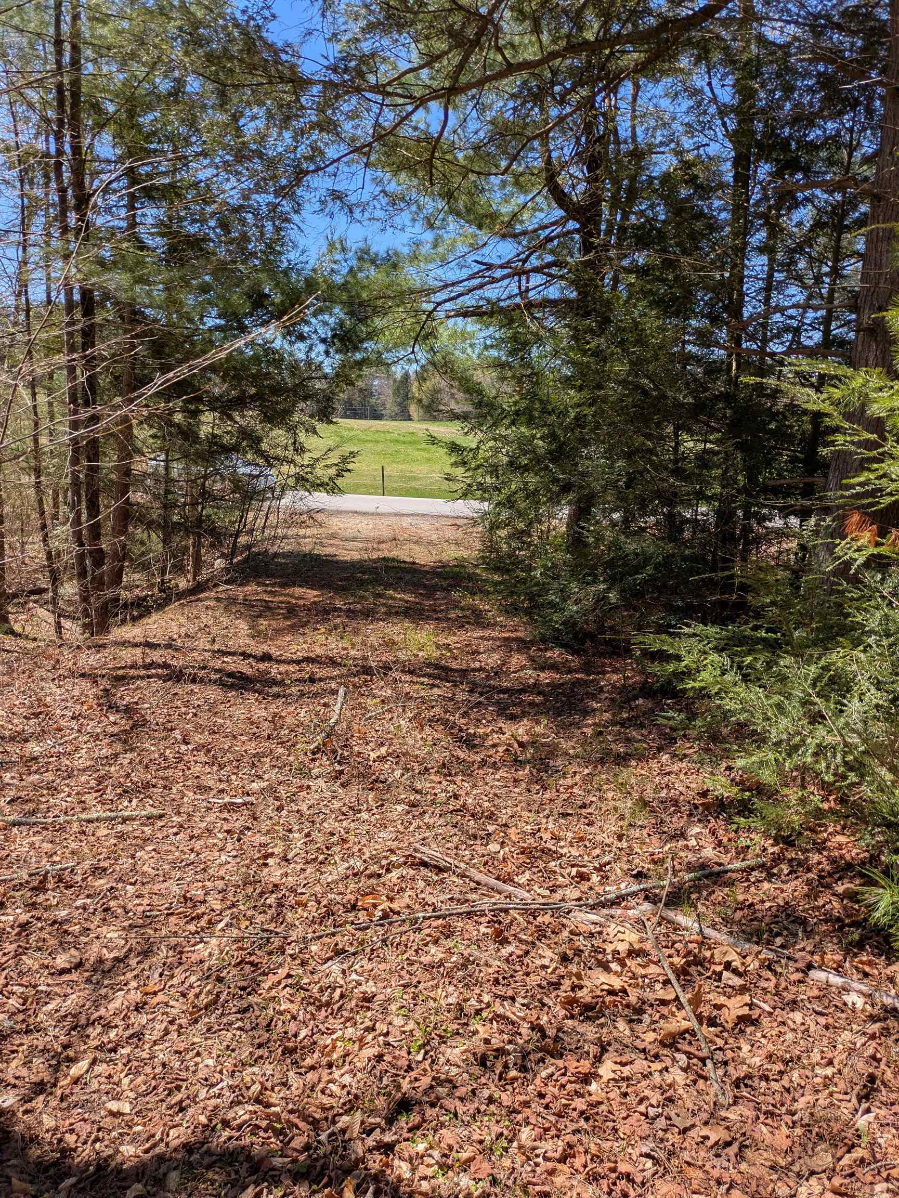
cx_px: 450
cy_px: 599
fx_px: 865
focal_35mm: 25
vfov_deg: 69.4
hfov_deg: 54.9
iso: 47
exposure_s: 1/1185
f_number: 1.89
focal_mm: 5.43
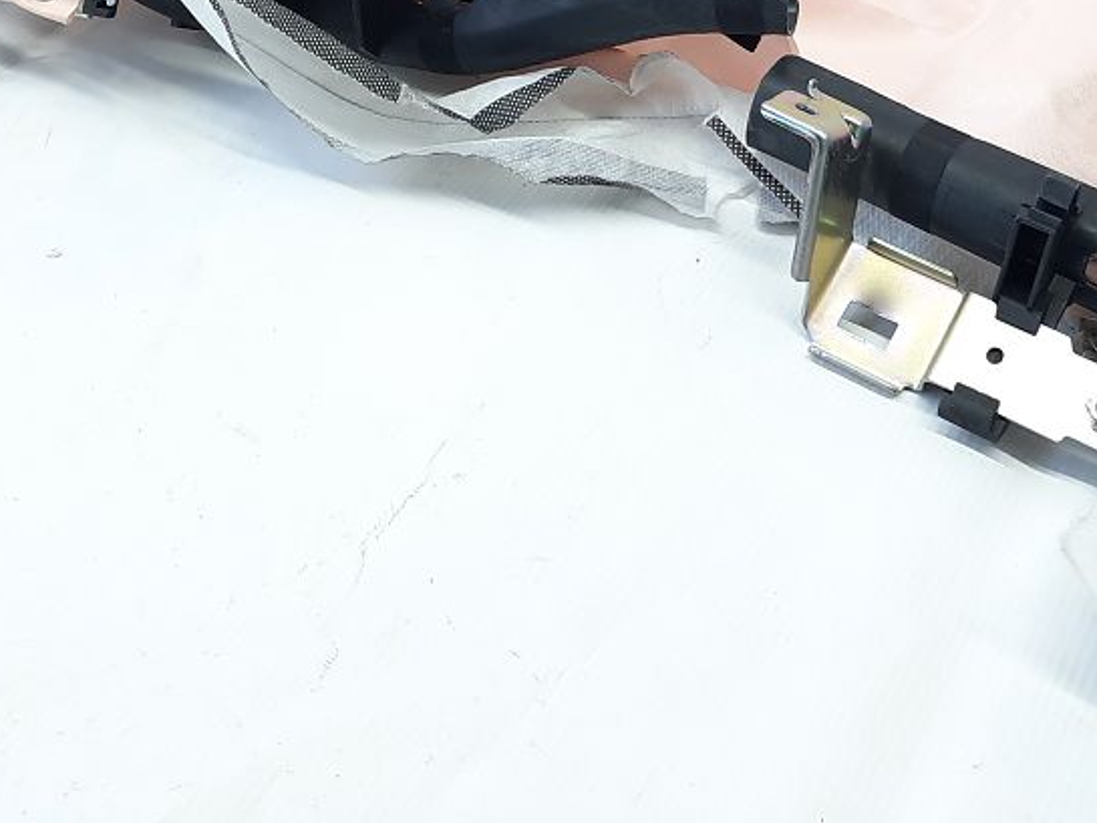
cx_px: 696
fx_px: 1743
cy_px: -72
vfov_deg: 24.8
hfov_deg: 34.7
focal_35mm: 55
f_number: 2
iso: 80
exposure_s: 1/50
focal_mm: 4.6
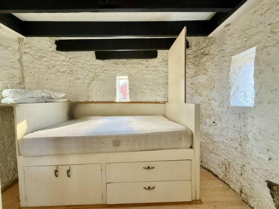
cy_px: 104
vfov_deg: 85.7
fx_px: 113
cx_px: 140
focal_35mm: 14
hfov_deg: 102.1
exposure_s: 1/99
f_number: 2.2
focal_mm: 2.22
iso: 320
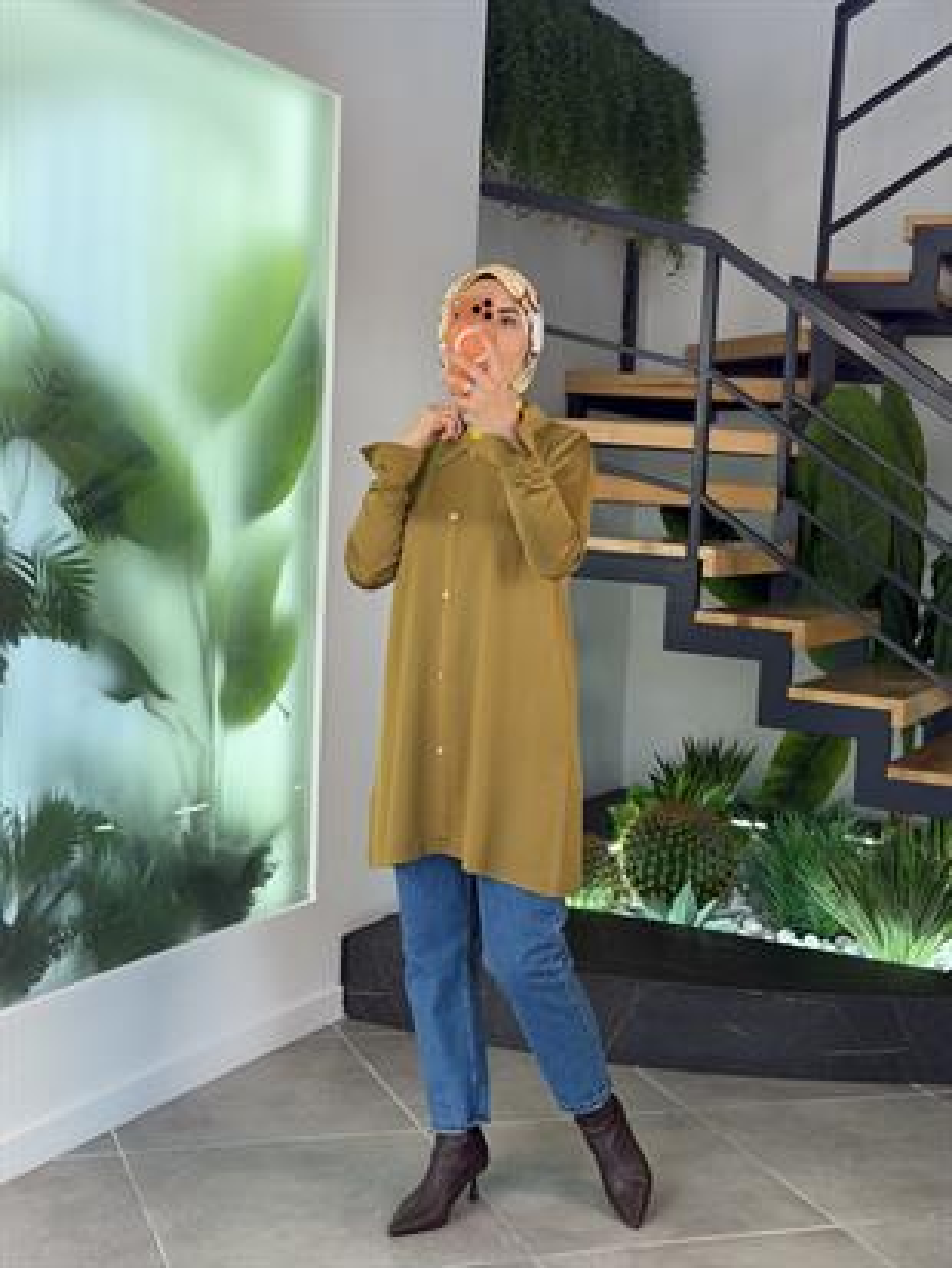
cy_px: 634
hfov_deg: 30.3
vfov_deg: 39.6
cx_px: 476
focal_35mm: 48
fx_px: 1759
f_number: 1.78
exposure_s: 1/185
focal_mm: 6.76
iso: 50
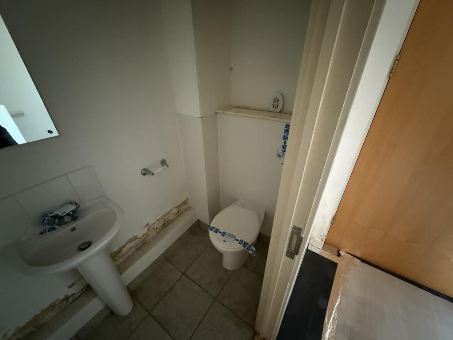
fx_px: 183
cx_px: 226
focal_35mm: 14
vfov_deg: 85.7
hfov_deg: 102.1
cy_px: 170
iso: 1600
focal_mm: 2.22
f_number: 2.2
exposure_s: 1/36
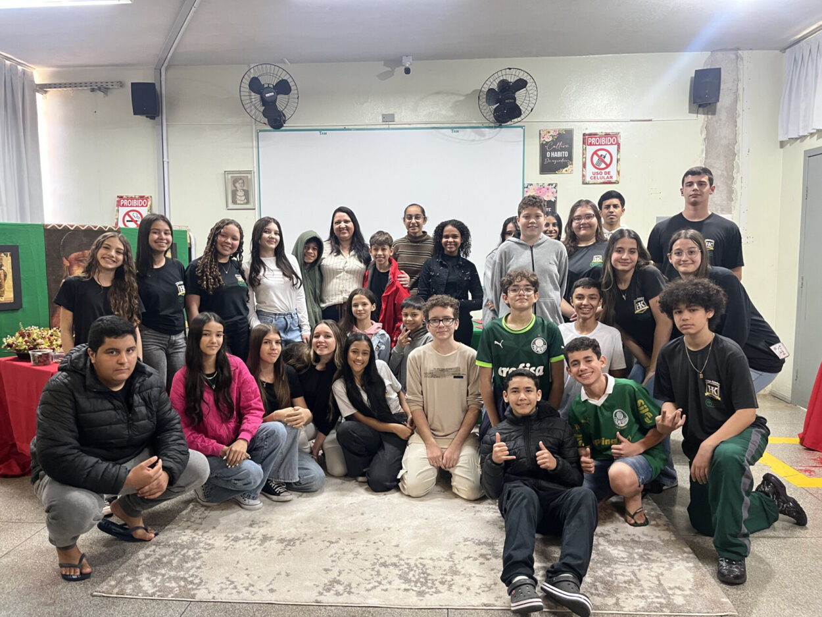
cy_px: 308
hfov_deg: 67.3
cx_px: 411
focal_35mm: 26
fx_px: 617
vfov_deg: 53.0
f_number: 1.6
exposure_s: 1/60
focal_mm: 5.1
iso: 320
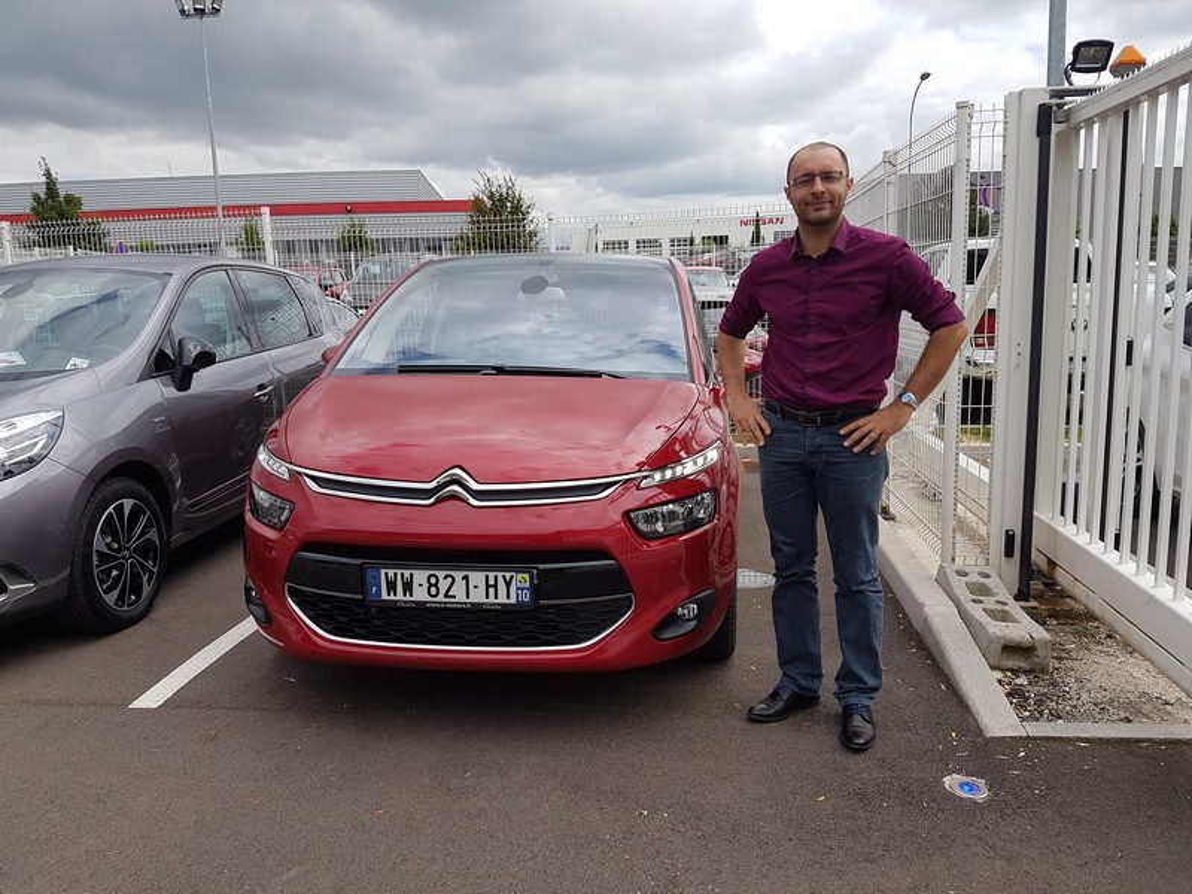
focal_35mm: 26
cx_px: 596
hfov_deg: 67.3
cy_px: 447
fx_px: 895
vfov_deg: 53.1
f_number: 1.7
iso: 40
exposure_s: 1/1616
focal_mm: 4.2
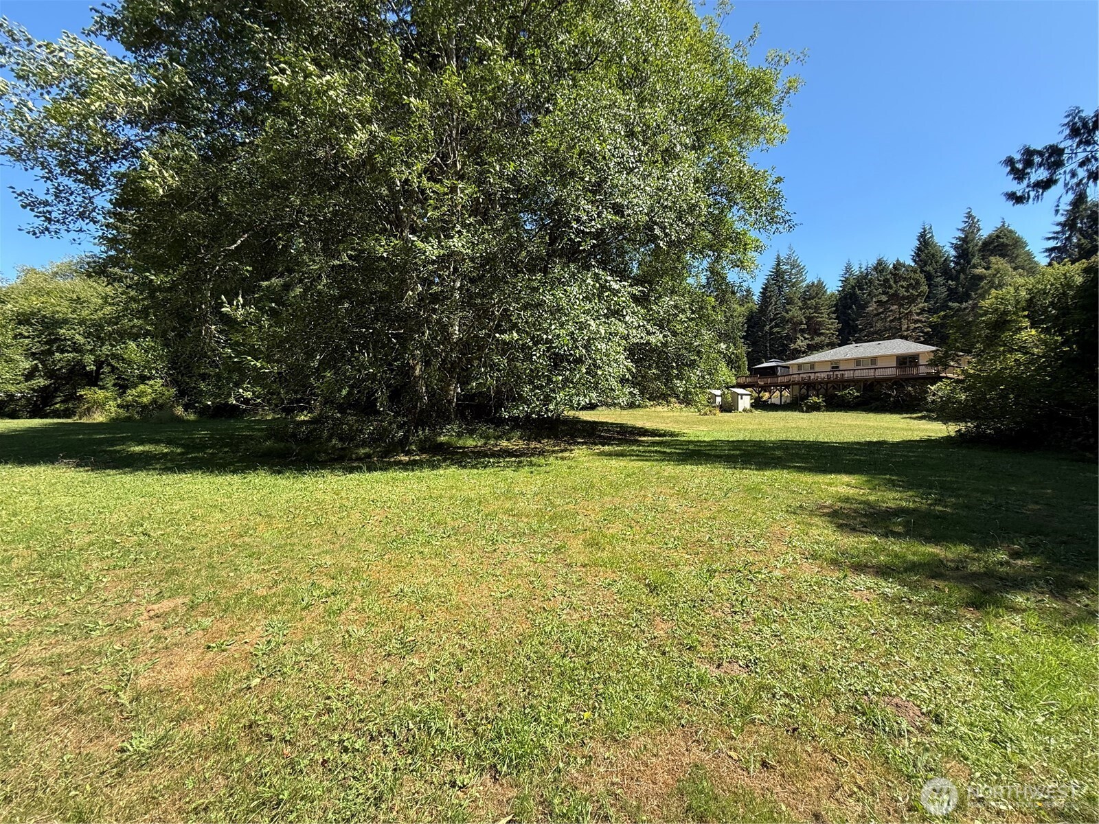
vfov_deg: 85.7
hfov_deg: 102.1
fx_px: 444
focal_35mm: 14
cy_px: 412
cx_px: 550
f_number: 2.2
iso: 50
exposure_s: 1/506
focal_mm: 2.22
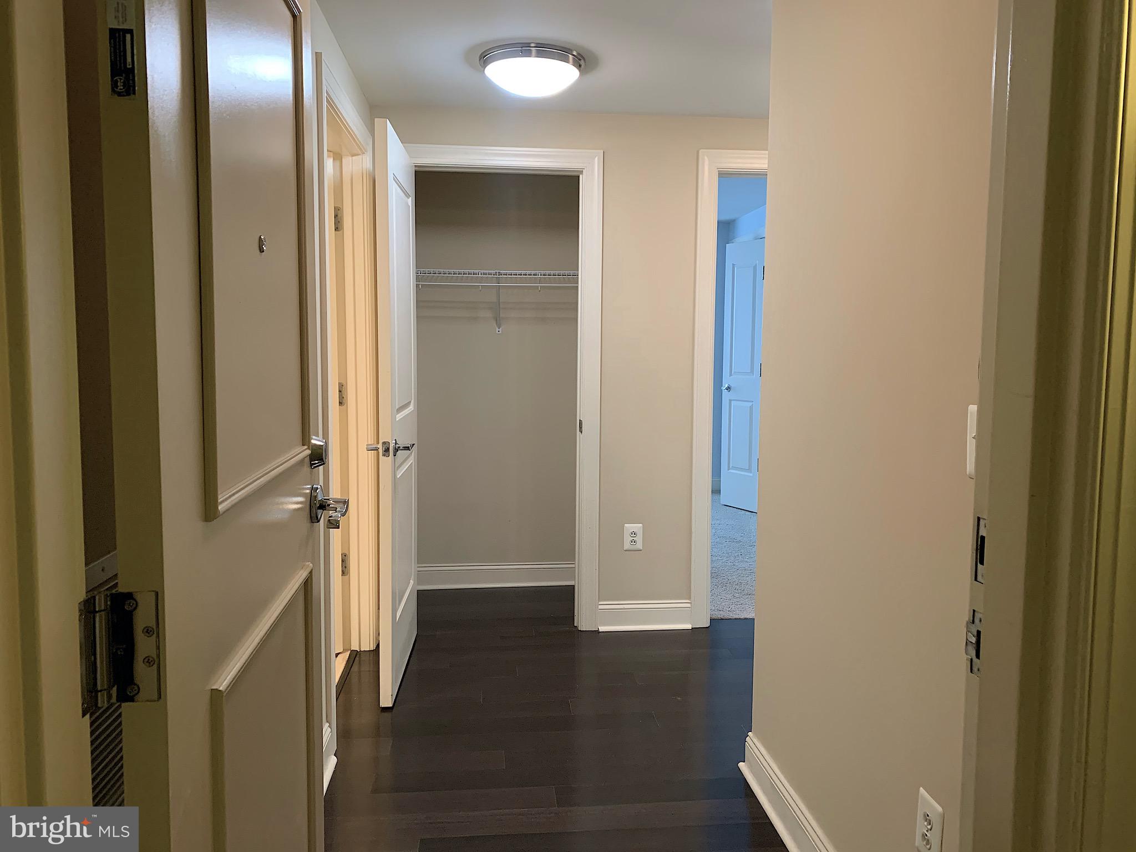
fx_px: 853
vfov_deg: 53.1
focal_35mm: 26
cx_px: 568
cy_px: 426
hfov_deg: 67.3
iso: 250
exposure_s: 1/60
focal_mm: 4.25
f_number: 1.8
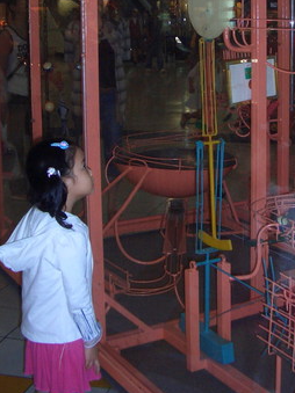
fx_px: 705
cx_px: 204
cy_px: 104
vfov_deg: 30.7
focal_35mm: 62
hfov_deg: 23.5
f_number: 2.6
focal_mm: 5.8
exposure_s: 1/60
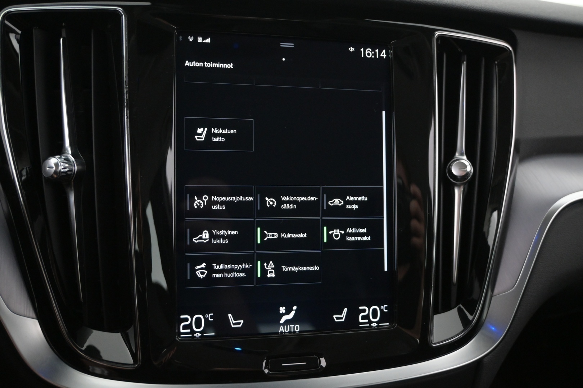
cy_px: 194
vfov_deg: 39.1
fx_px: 547
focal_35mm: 34
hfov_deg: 56.1
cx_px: 292
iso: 2500
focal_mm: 22.5
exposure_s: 1/40
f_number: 4
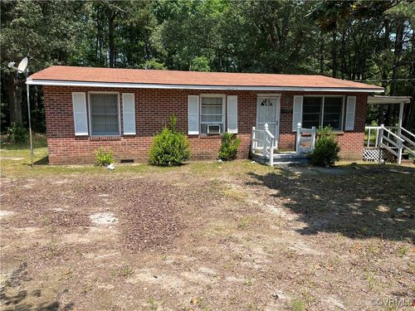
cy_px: 156
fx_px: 312
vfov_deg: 53.1
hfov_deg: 67.3
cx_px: 208
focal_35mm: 26
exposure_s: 1/2024
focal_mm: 5.1
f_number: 1.6
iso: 50
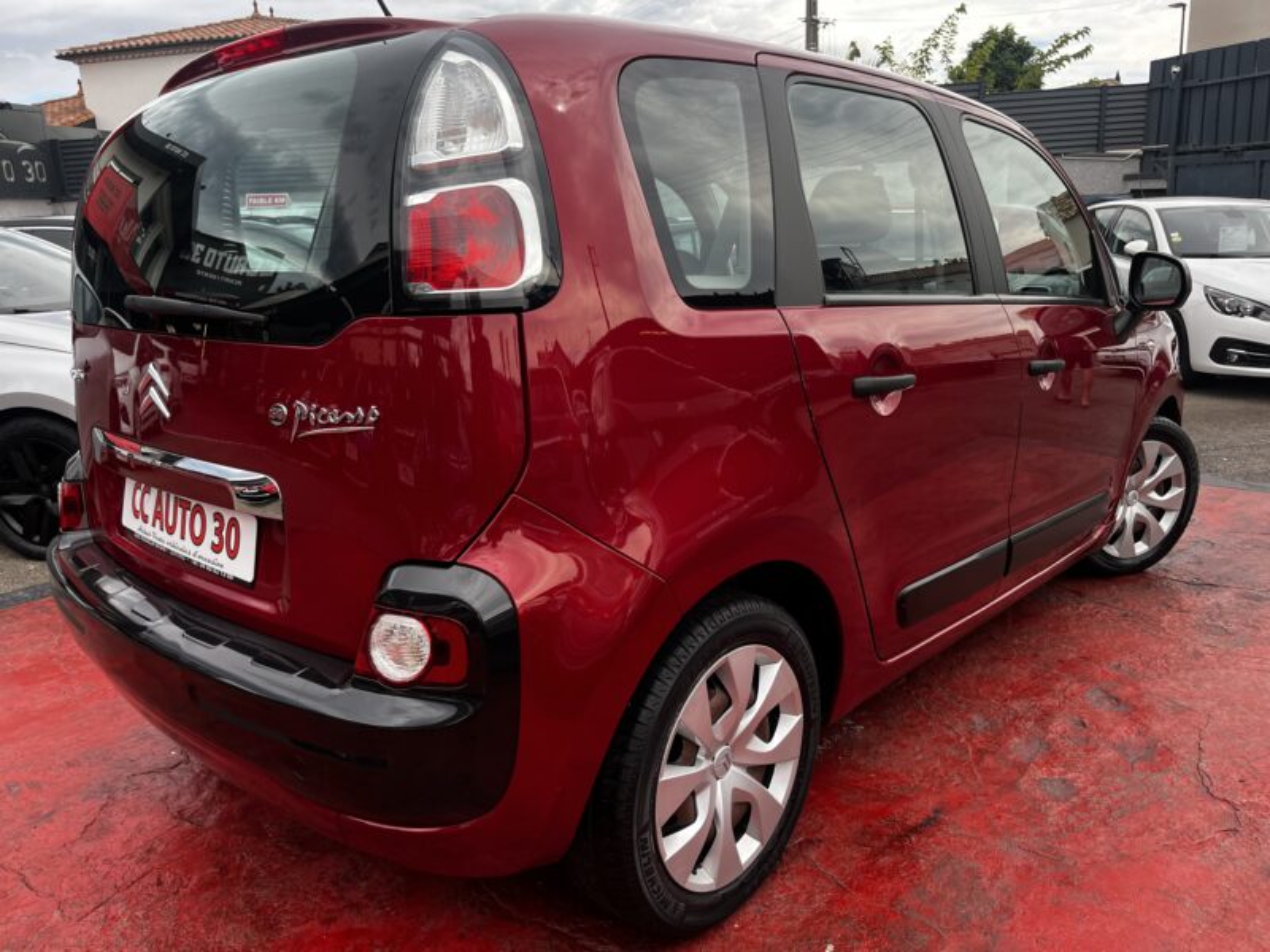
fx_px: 954
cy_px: 476
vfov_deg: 53.1
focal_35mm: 26
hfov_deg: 67.3
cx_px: 635
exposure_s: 1/522
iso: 50
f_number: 1.6
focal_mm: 5.1
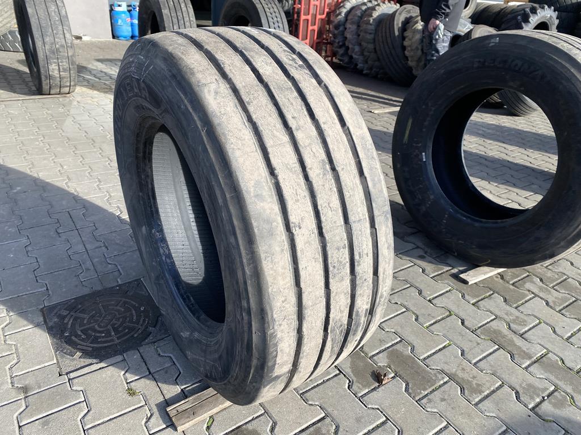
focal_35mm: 26
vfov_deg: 53.1
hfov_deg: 67.3
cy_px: 218
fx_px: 436
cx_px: 290
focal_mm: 4.25
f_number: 1.8
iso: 32
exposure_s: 1/778
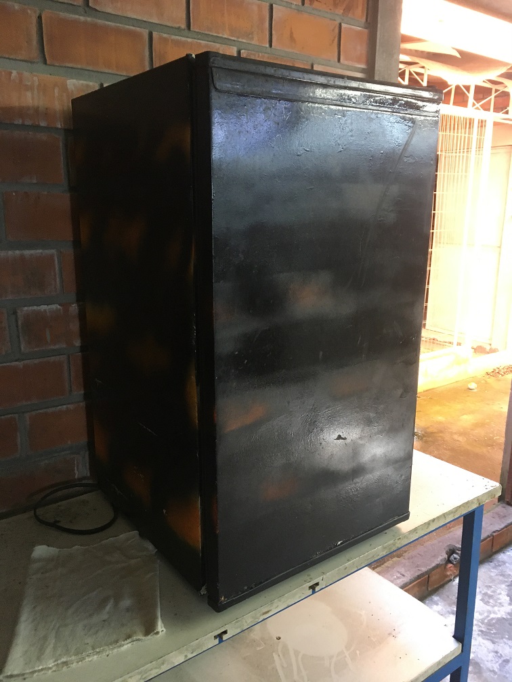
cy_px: 341
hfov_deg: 48.2
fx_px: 572
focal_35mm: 29
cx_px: 256
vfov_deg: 61.7
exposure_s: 1/30
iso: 125
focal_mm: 4.15
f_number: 2.2
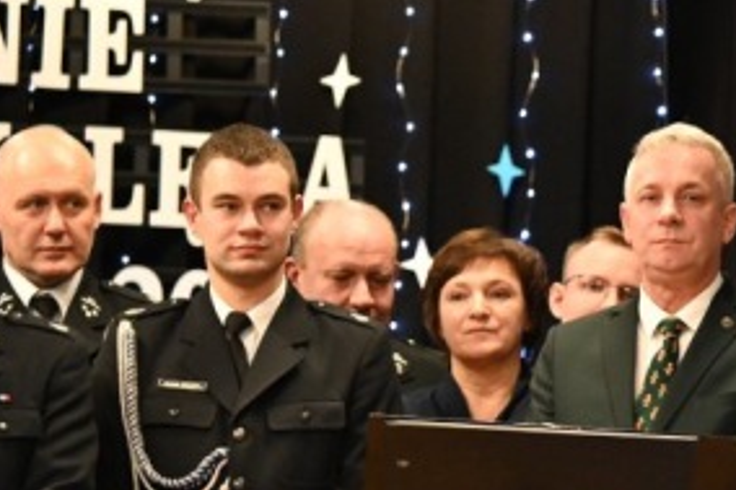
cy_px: 520
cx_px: 822
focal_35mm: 211
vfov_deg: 6.5
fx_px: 4311
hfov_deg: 9.7
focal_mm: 75
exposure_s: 1/125
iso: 3200
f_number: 2.8
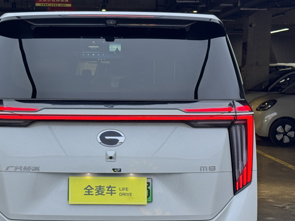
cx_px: 103
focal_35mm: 85
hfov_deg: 22.9
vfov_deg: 17.3
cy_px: 137
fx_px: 724
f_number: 1.78
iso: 50
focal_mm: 6.76
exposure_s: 1/121
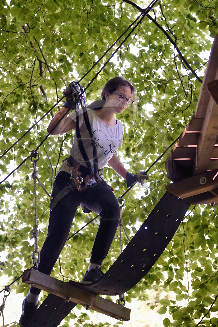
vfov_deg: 28.8
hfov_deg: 19.5
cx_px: 109
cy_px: 164
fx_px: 636
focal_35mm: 70
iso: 800
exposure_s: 1/160
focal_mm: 70
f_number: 5.6
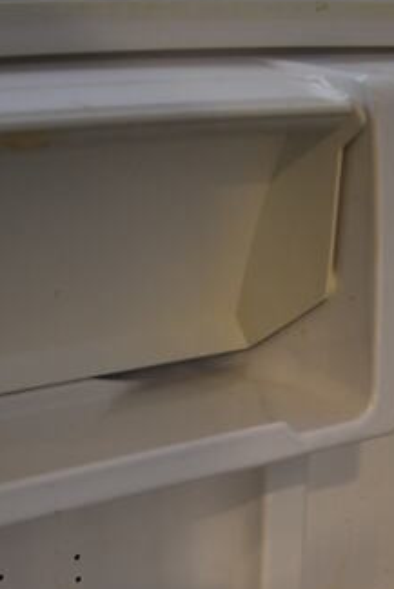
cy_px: 744
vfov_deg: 23.8
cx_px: 260
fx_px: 1244
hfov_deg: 18.0
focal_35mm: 76
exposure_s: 1/200
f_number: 3.5
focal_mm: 18
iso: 800
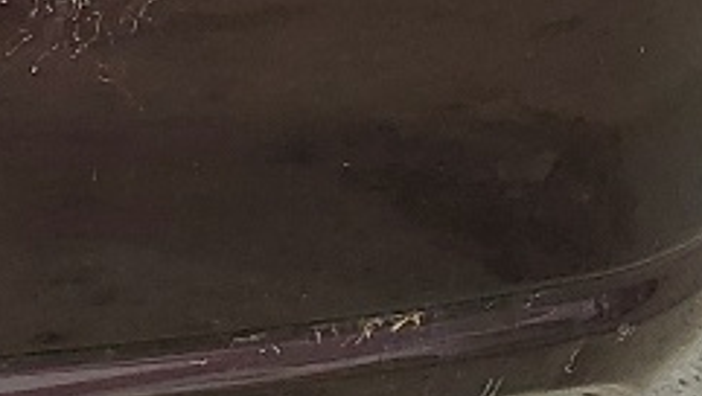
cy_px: -938
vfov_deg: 5.9
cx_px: -900
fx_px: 3502
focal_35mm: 188
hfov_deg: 10.2
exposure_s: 1/1429
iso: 50
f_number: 1.5
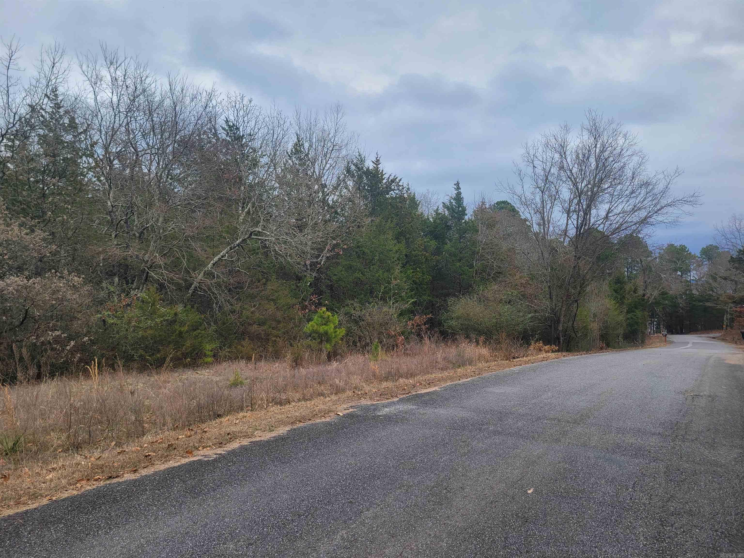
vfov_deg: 53.1
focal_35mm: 26
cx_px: 372
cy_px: 279
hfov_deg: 67.3
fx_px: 559
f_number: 1.8
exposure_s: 1/643
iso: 40
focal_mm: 5.4
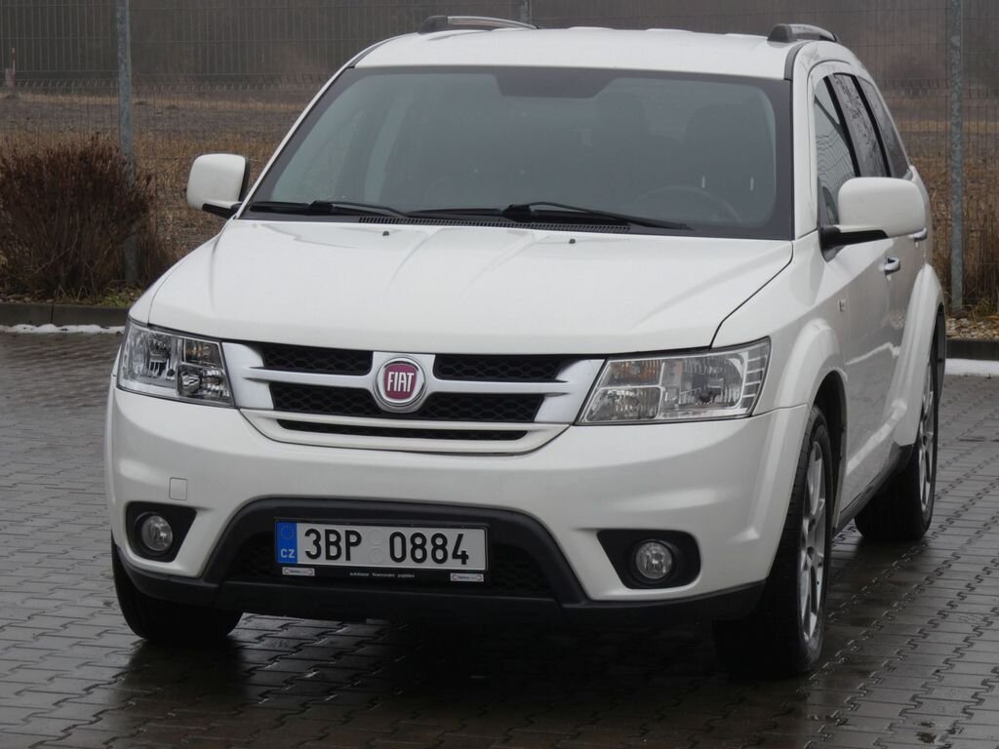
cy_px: 374
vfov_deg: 12.1
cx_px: 500
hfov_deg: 16.1
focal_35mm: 122
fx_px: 3521
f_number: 5.6
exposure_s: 1/80
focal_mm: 21.9
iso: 80
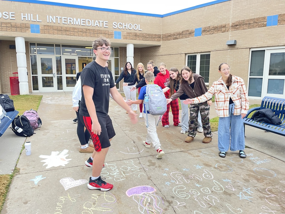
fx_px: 214
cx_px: 142
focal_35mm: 26
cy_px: 107
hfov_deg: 67.3
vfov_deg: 53.1
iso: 160
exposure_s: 1/60
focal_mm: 4.2
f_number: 1.6
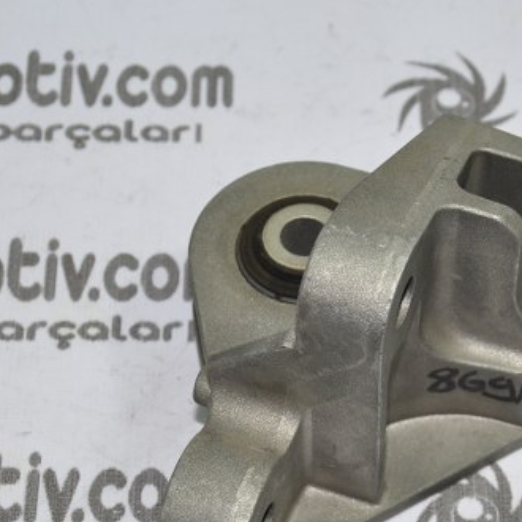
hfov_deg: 13.2
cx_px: 427
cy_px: 323
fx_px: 2252
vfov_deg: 13.2
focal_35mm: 132
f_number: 5.6
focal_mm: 38
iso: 200
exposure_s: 1/50
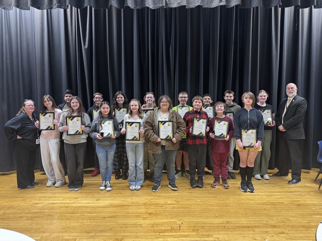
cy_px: 120
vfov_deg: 56.8
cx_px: 161
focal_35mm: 24
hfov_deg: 71.6
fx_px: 223
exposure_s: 1/60
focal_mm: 6.76
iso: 400
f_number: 1.78
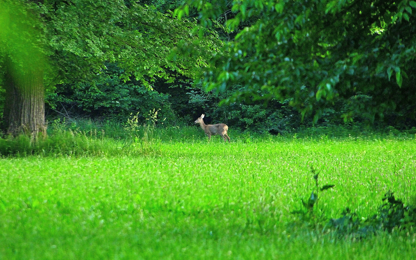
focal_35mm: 477
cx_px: 205
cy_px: 123
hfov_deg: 4.4
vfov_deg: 2.8
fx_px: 5409
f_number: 6.3
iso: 2000
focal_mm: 270
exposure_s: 1/400
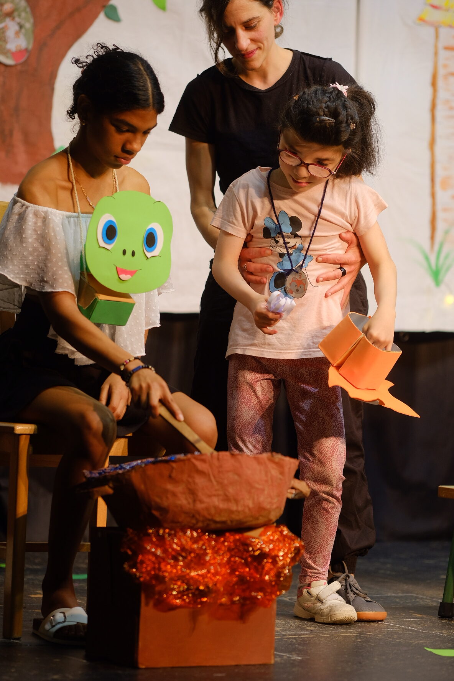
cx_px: 227
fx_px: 2554
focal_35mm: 135
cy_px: 340
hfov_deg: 10.2
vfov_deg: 15.2
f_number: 2
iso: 400
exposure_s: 1/250
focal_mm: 90
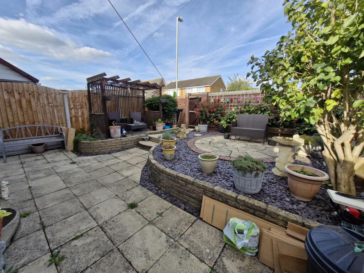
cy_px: 136
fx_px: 137
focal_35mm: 13
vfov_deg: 89.9
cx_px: 182
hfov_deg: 106.2
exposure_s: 1/648
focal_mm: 1.74
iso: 50
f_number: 2.2
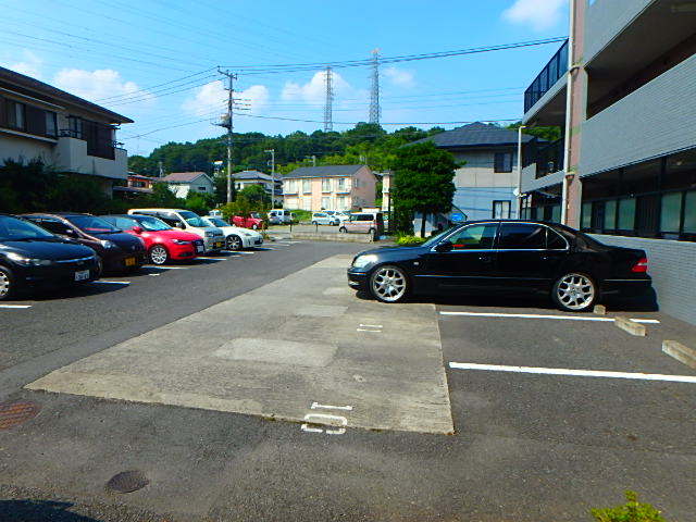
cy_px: 261
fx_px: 422
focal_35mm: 21
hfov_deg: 79.0
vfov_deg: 63.4
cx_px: 348
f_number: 6
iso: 125
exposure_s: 1/400
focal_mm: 3.7
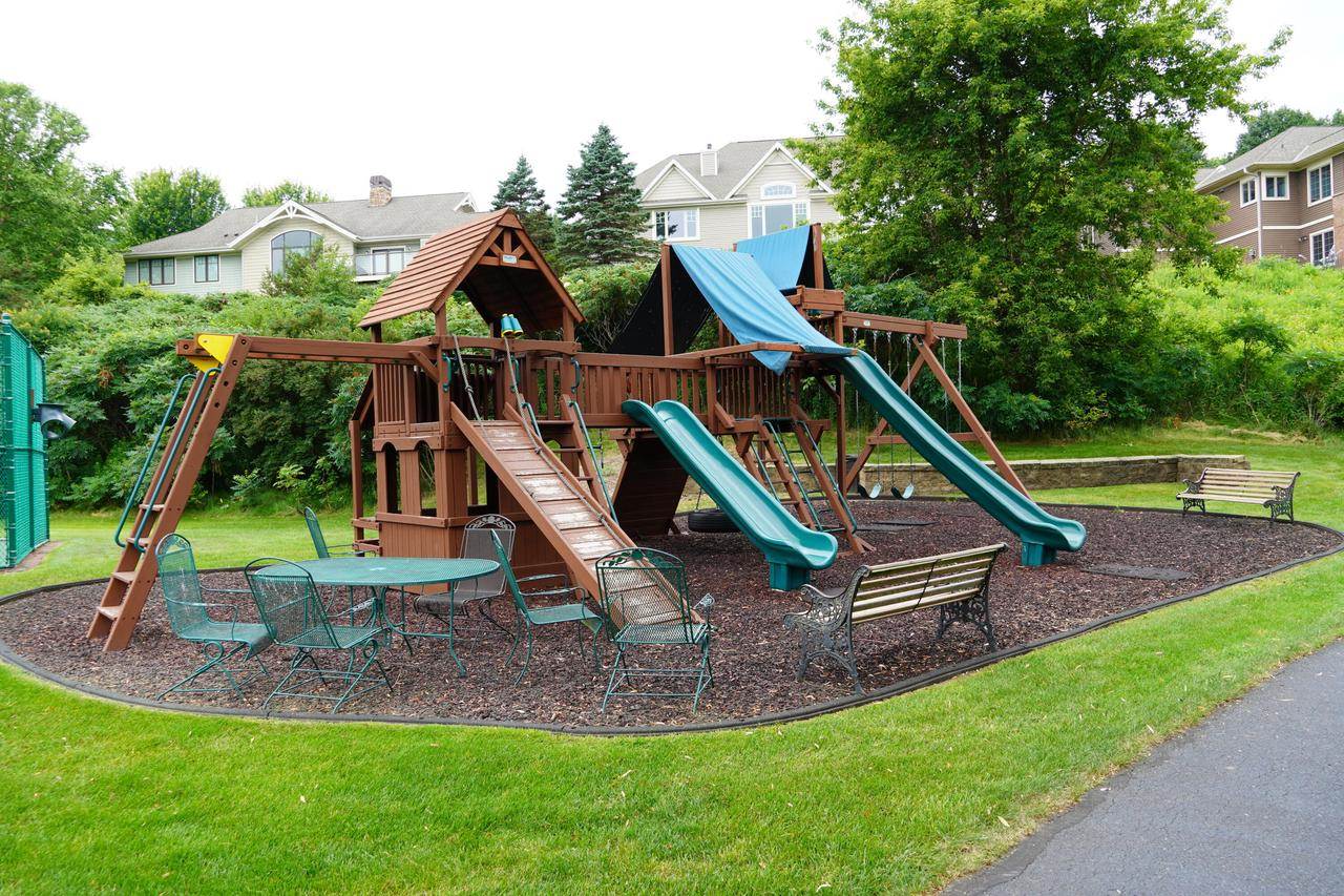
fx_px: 1008
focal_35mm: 27
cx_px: 672
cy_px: 448
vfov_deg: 47.9
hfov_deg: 67.4
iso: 100
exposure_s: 1/80
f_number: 5.6
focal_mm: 18
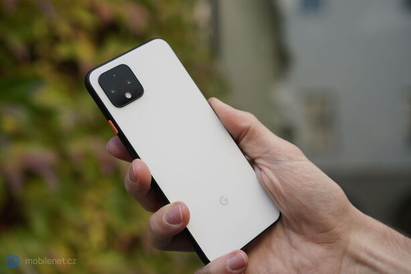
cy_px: 137
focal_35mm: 55
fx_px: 628
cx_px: 206
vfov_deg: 24.6
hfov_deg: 36.3
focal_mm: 55
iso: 320
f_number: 4
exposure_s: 1/250
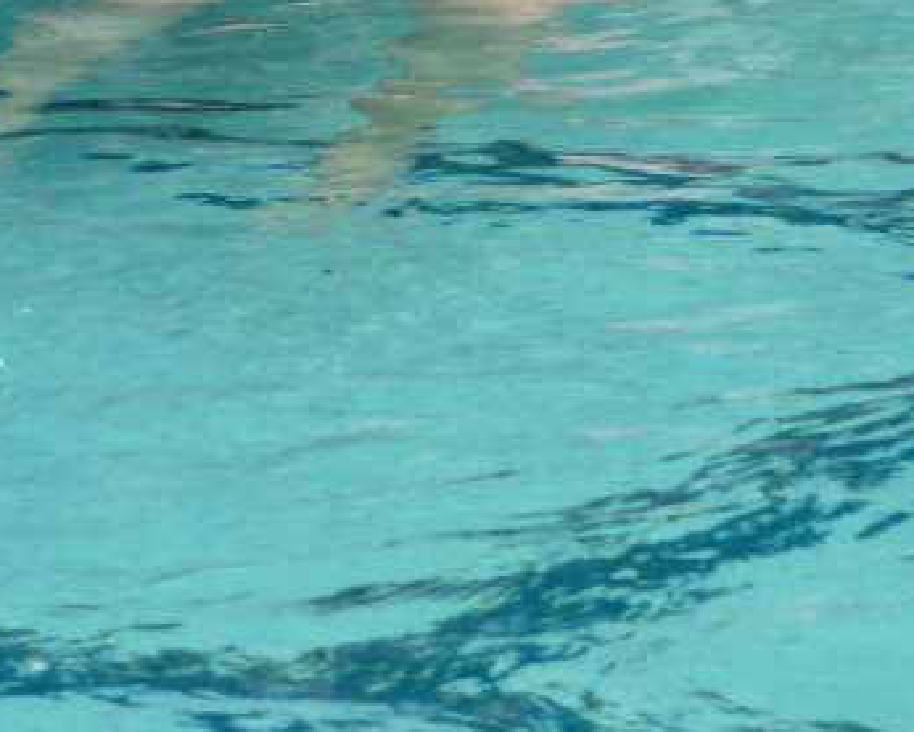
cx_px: 520
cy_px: -16
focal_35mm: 449
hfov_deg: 4.3
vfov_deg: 3.4
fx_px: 12149
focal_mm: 34.2
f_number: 4.8
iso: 160
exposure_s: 1/50
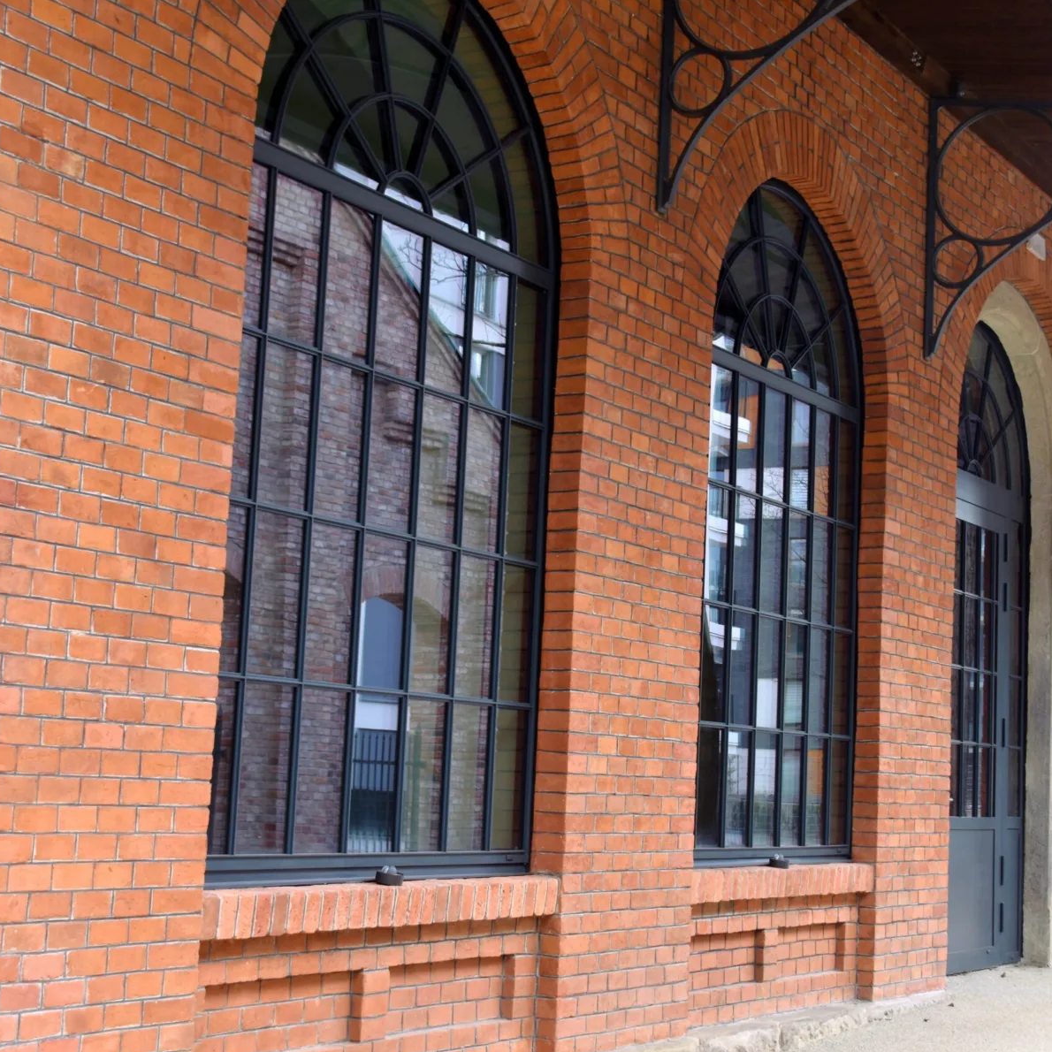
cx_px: 661
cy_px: 530
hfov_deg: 31.5
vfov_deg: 31.6
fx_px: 1857
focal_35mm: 54
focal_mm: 28
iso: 200
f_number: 5.6
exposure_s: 1/125
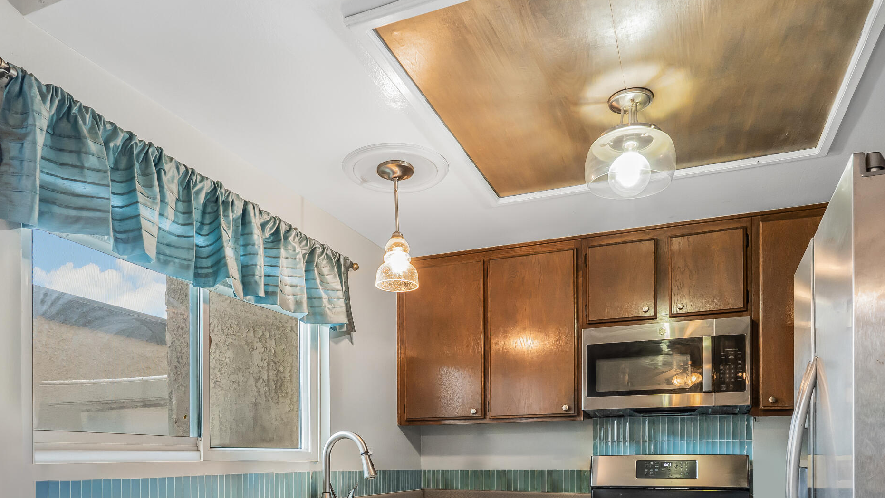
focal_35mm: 27
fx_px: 634
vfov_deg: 39.4
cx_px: 433
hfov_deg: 69.8
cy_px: 461
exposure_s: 1/13
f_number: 9
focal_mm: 16
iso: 640
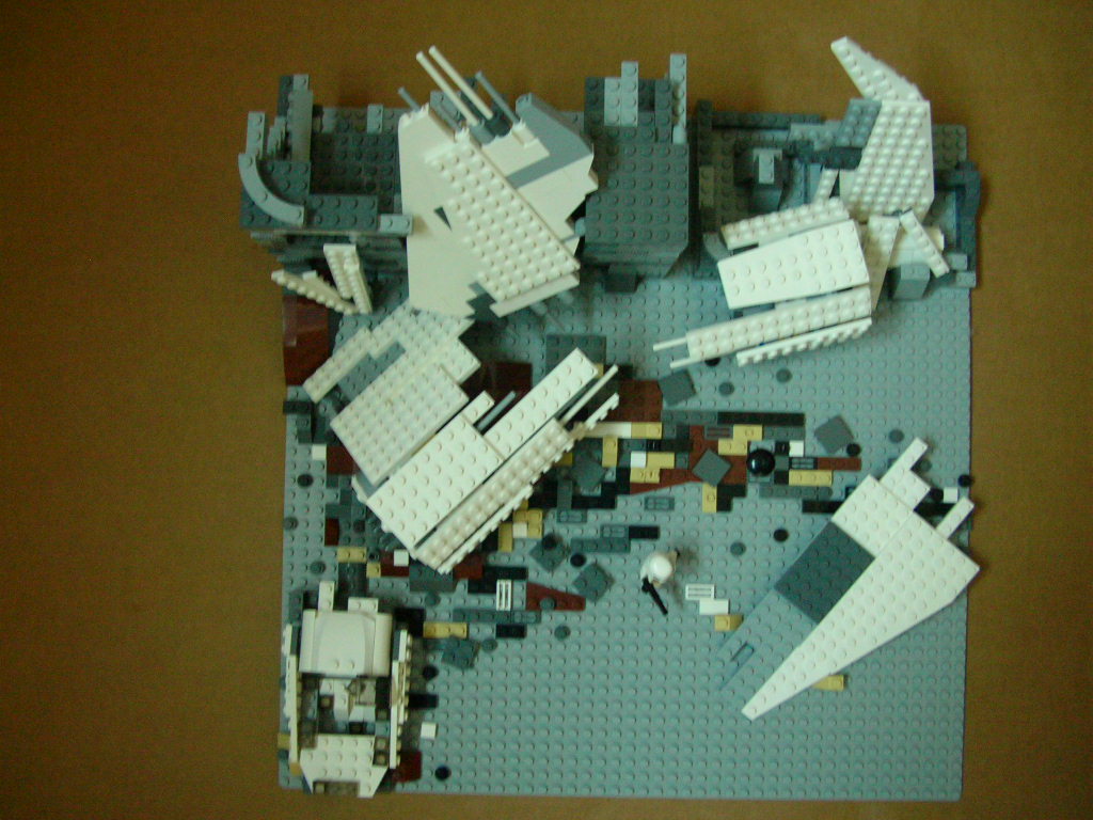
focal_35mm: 36
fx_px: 1137
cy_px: 410
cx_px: 546
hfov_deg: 51.4
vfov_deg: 39.7
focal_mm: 6
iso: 200
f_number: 2.7
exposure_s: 1/18.2
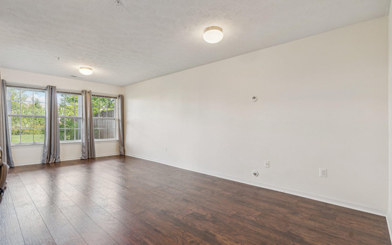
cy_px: 130
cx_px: 195
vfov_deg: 67.9
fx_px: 182
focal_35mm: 17
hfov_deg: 94.4
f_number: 8
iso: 200
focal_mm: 16
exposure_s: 1/20
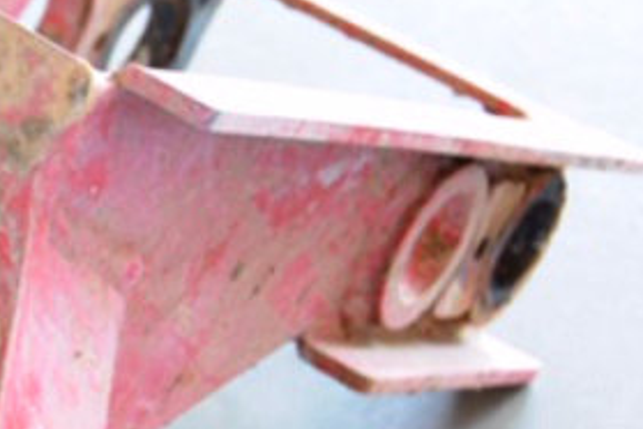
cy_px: 269
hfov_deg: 13.1
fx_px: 2687
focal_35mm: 150
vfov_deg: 9.1
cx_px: -224
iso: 200
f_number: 6.3
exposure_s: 1/6
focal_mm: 35
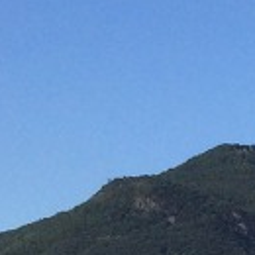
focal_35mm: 202
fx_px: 1684
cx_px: 938
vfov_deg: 8.3
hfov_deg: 7.0
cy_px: 467
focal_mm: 4.15
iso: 32
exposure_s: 1/2933
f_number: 2.2
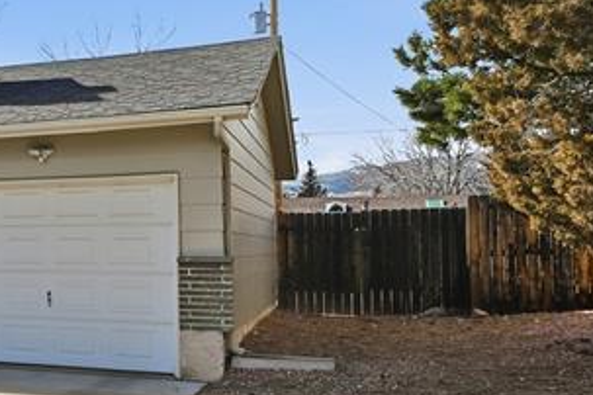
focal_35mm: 54
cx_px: -231
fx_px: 889
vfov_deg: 25.0
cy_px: 256
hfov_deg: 28.3
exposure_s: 1/200
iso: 100
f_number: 11
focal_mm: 16
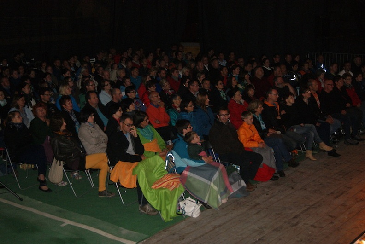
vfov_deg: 25.8
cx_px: 182
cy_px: 122
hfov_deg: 37.8
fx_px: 533
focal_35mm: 52
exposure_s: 1/60
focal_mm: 35
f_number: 5
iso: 400
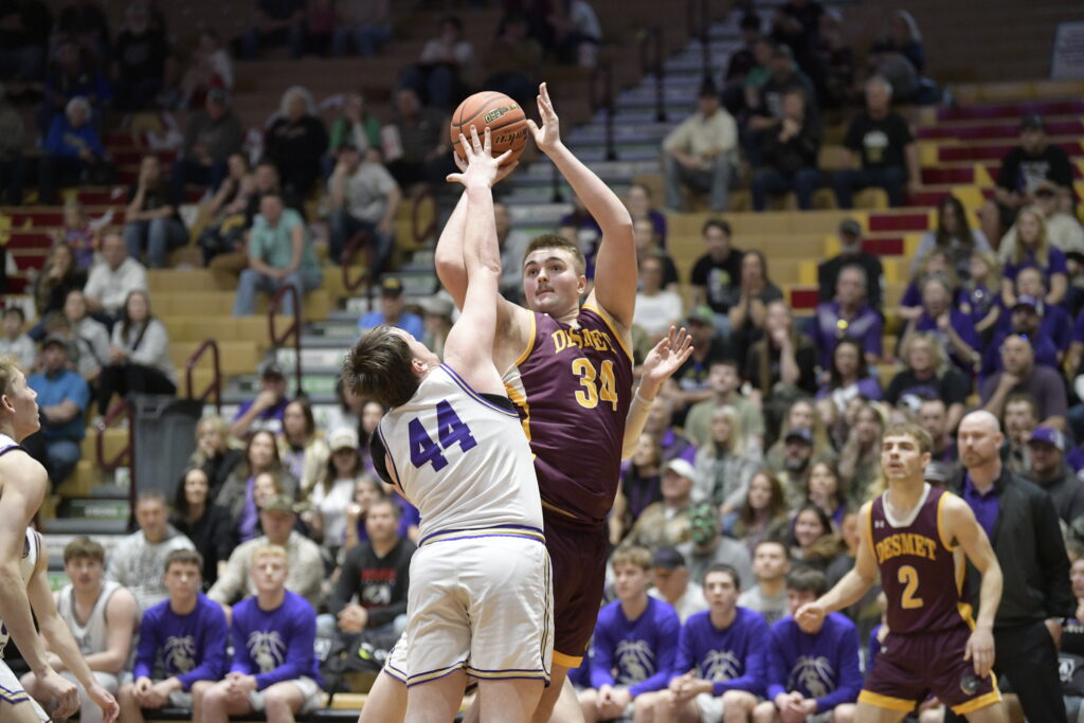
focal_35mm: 130
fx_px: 3915
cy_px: 362
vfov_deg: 10.6
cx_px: 542
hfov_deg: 15.8
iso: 6400
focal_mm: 130
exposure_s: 1/800
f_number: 2.8
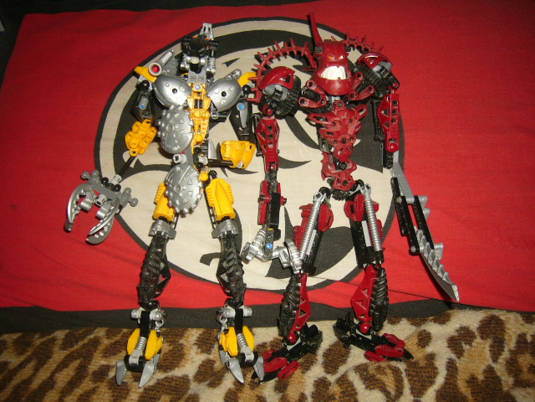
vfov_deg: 40.7
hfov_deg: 52.6
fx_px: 541
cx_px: 268
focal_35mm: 35
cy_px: 201
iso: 100
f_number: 2.8
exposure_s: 1/60
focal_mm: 5.8
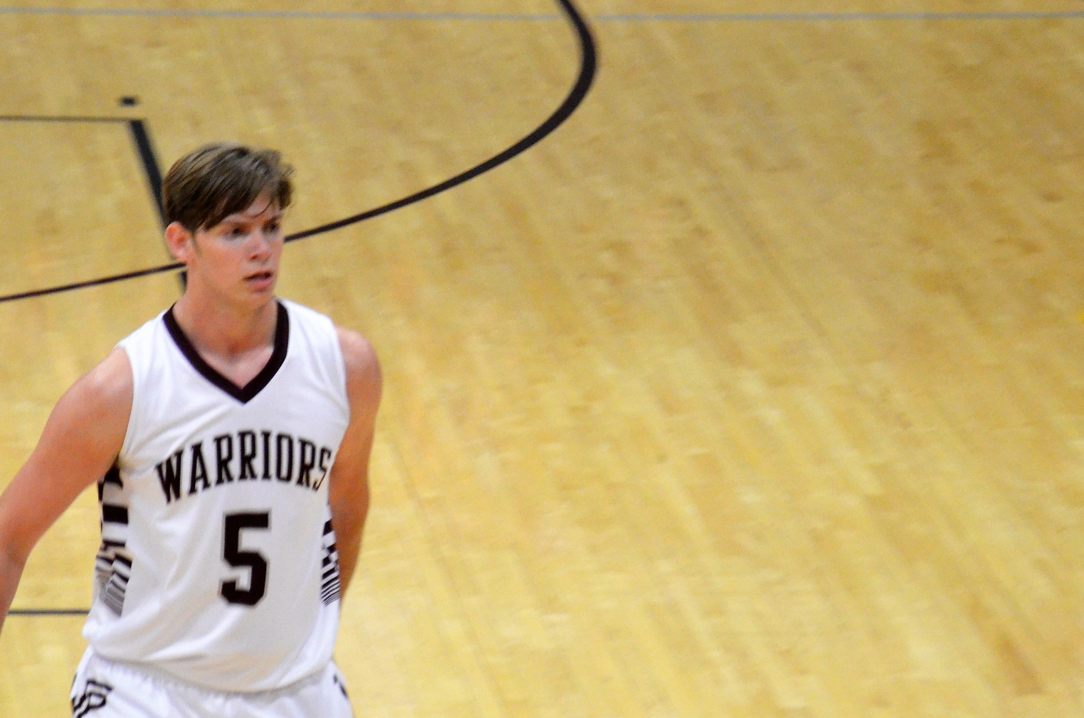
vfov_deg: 4.9
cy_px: 381
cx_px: 482
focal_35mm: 279
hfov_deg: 7.4
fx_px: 8380
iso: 2500
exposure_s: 1/100
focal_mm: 105
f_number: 5.6
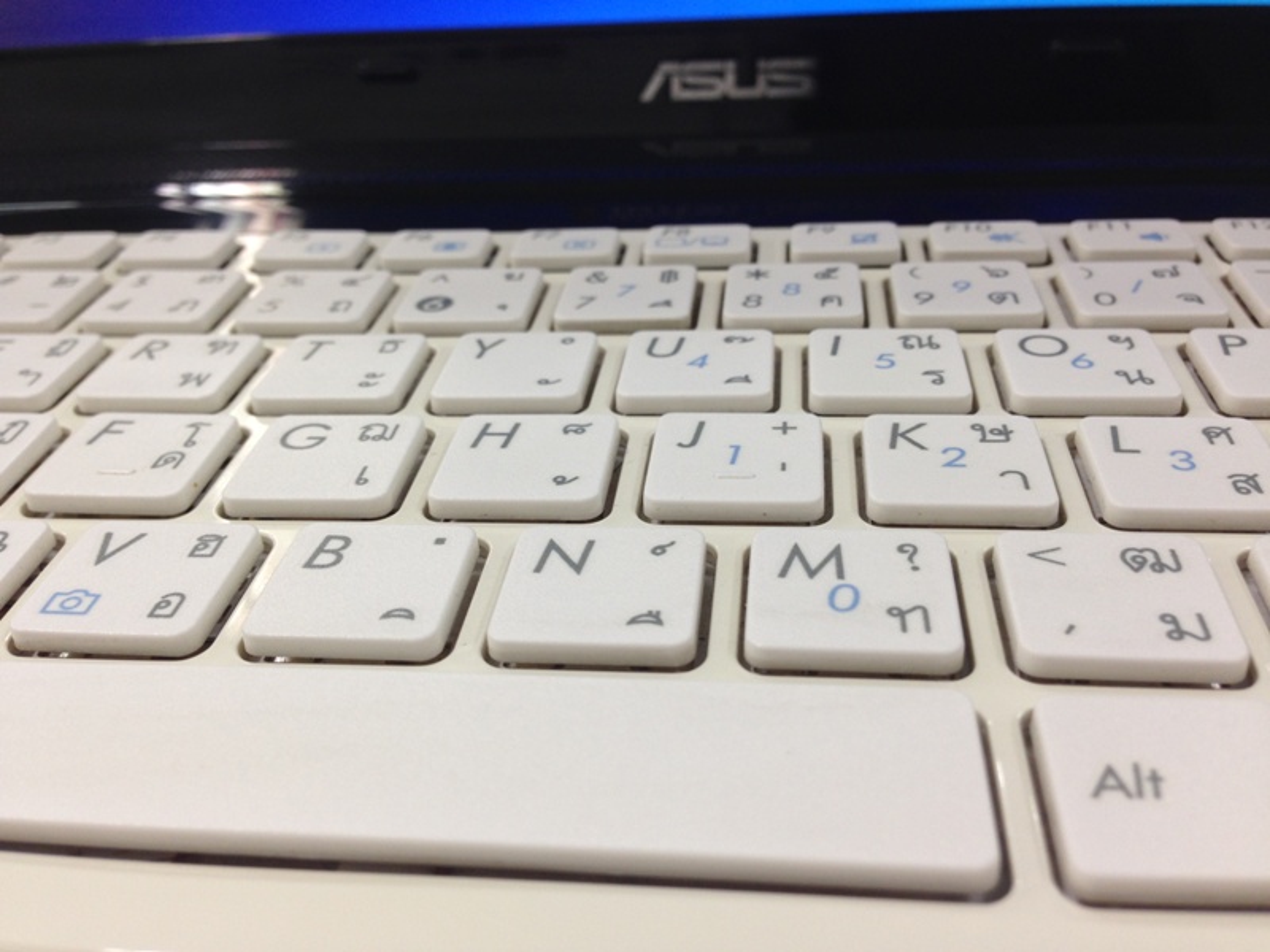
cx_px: 635
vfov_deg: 42.9
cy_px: 476
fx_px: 1211
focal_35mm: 33
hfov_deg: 55.4
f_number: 2.4
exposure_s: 1/25
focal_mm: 4.12
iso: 50
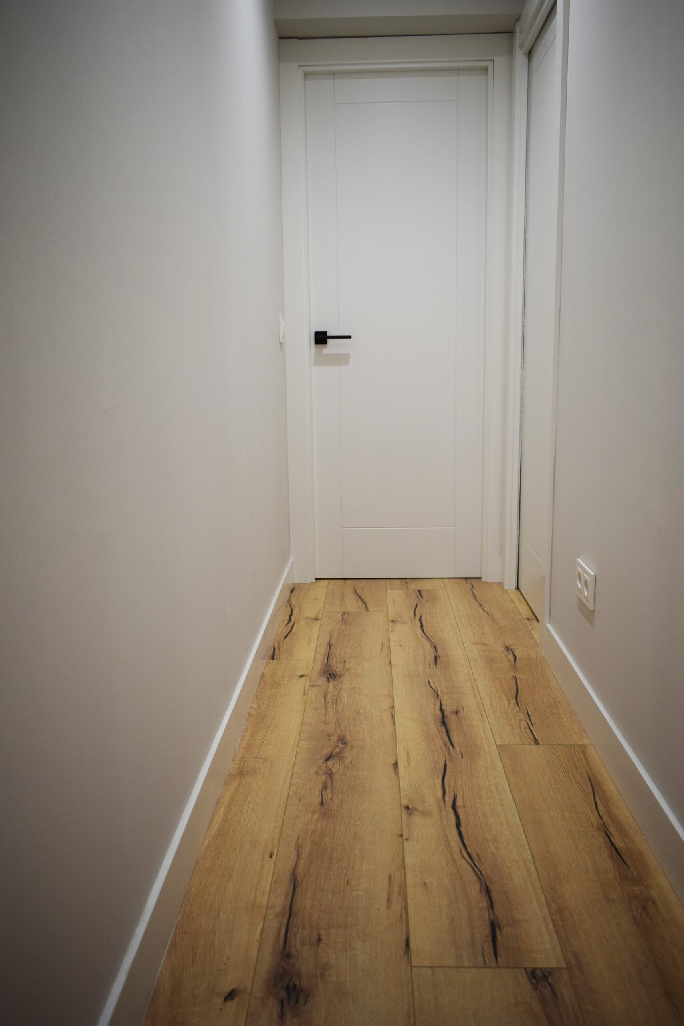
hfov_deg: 43.6
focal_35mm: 30
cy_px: 513
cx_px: 342
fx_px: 855
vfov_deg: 61.9
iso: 450
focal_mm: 20
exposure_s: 1/60
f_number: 4
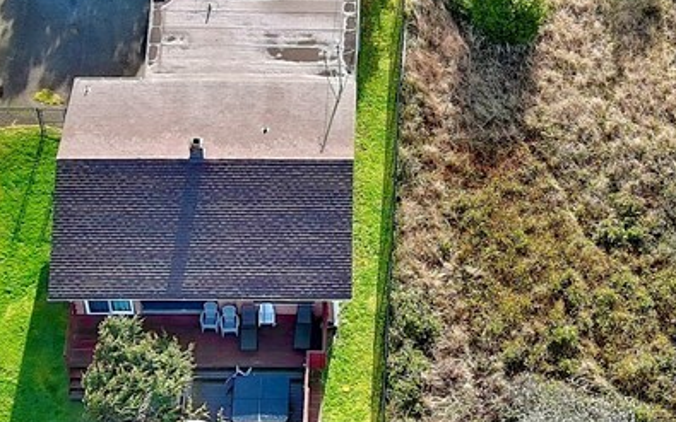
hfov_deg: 16.4
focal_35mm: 127
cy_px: 93
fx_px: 2340
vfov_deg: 10.3
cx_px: 465
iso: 100
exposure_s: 1/256
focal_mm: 10.57
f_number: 2.8
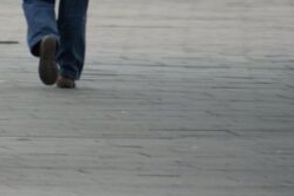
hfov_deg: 1.9
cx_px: -6
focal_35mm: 1084
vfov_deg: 1.3
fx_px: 8852
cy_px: -32
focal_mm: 300
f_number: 5.6
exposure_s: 1/500
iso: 125
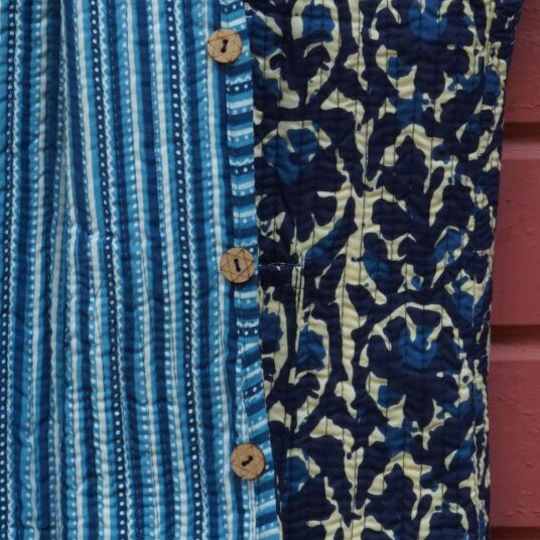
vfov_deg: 8.6
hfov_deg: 8.5
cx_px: -141
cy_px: -37
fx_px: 3583
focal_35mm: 203
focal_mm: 50
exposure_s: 1/160
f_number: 8
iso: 640
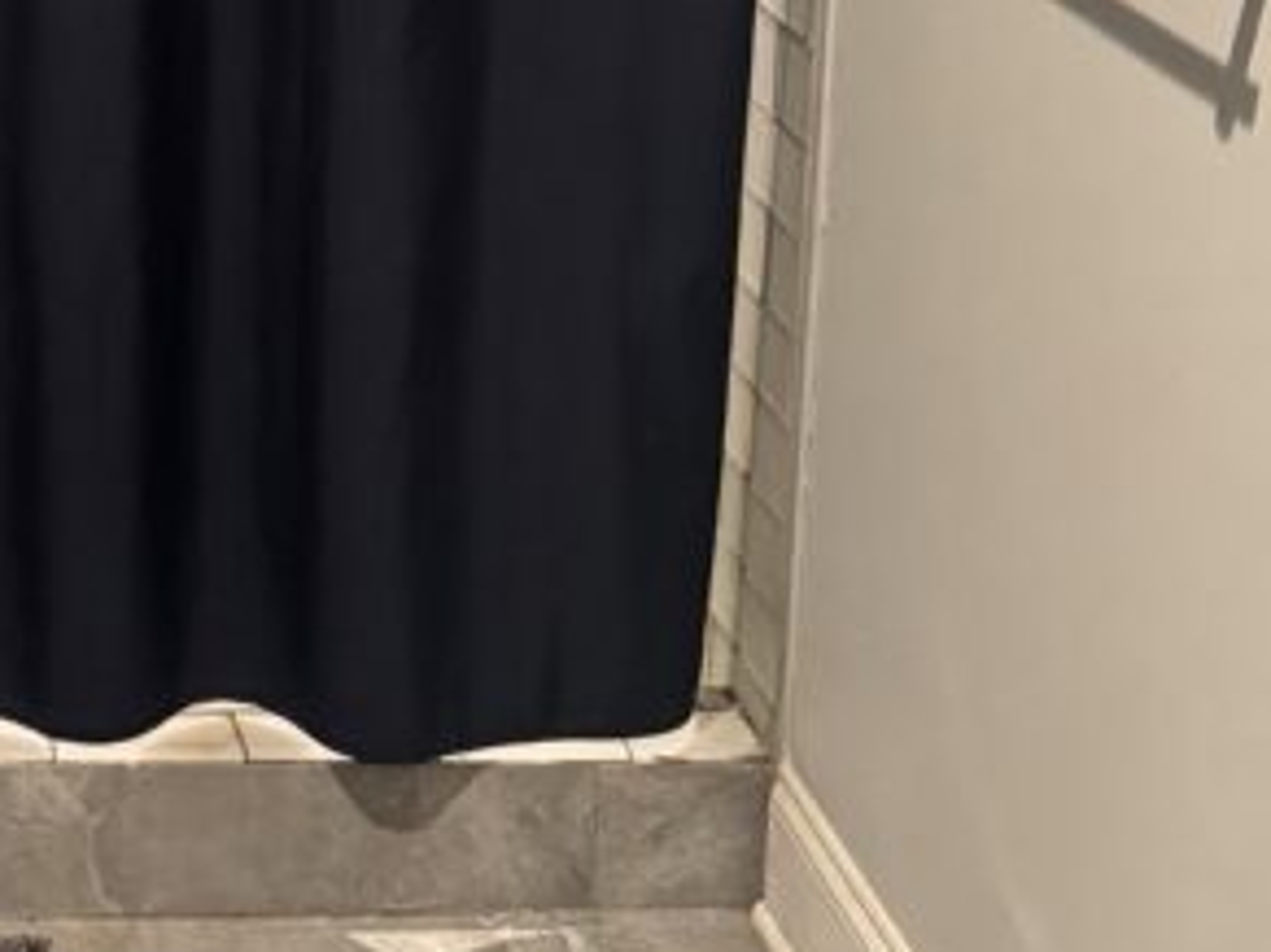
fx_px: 2422
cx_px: -262
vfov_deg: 20.6
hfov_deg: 26.2
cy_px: -231
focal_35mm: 66
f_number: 1.78
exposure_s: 1/60
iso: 640
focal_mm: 6.76
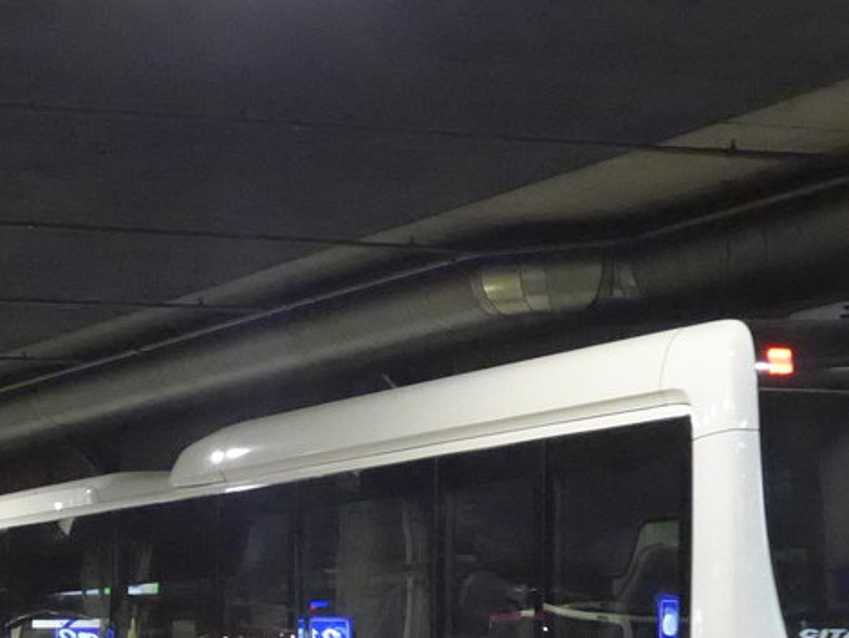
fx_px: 3067
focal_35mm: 125
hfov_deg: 15.8
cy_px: 403
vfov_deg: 11.9
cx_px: 428
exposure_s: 1/60
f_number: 3.2
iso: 2000
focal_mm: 10.1
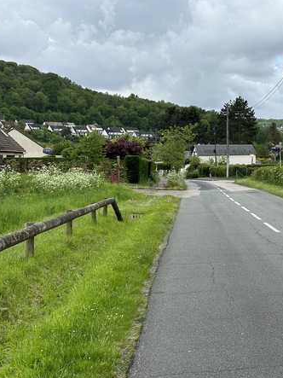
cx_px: 217
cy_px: 189
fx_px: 709
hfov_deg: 22.3
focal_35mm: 65
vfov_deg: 29.8
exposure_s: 1/2114
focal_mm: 6.86
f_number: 1.78
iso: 64
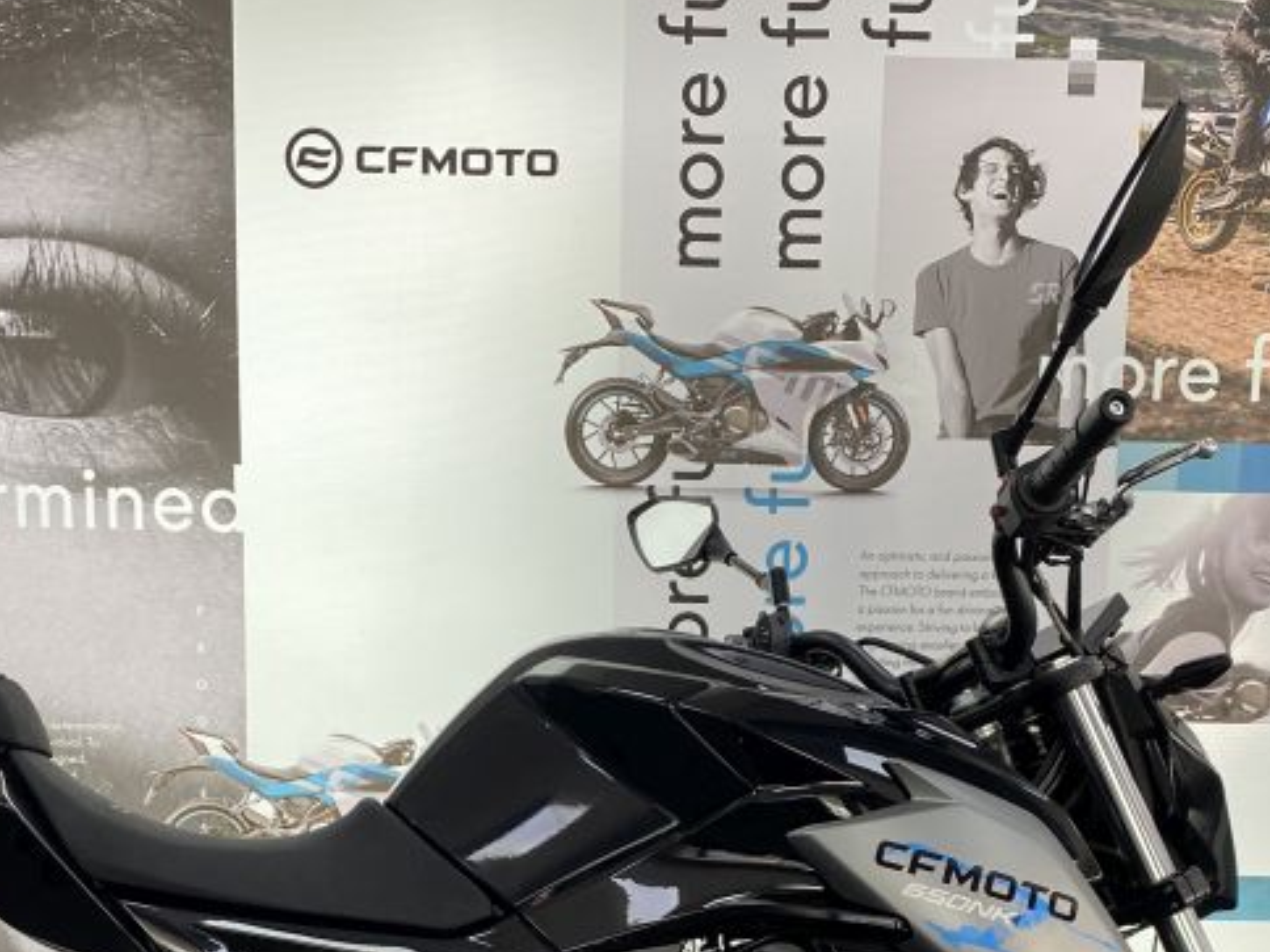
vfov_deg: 24.5
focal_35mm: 57
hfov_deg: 33.8
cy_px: 959
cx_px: 622
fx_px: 2091
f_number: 1.8
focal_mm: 4.25
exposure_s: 1/100
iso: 64
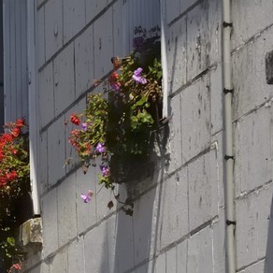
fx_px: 4363
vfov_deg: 3.6
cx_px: -425
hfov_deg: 3.5
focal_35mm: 489
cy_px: 189
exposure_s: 1/160
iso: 100
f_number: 11
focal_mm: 70
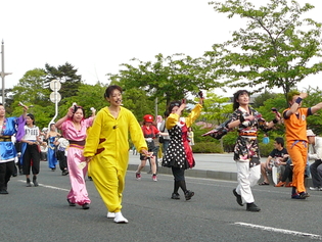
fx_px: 661
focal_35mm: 71
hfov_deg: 27.0
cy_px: 137
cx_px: 237
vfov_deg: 20.8
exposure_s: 1/200
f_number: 2.8
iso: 100
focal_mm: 5.2
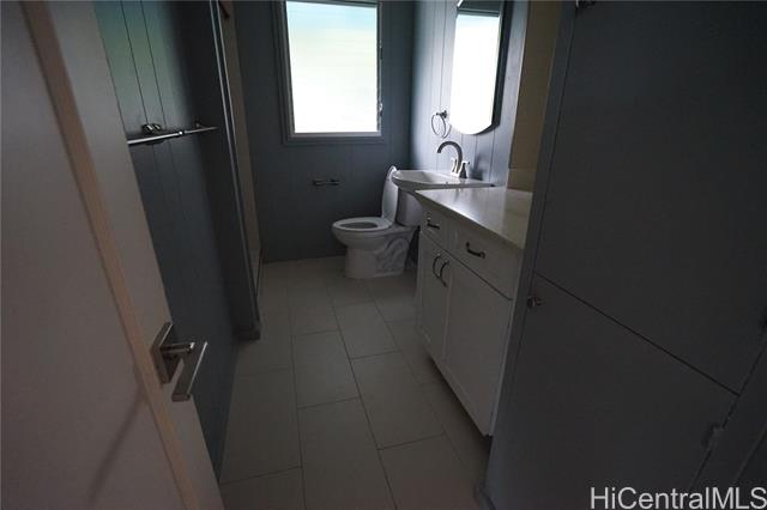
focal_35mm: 16
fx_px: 341
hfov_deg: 96.8
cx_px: 384
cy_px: 255
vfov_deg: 73.7
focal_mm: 16
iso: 6400
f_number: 4
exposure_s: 1/100
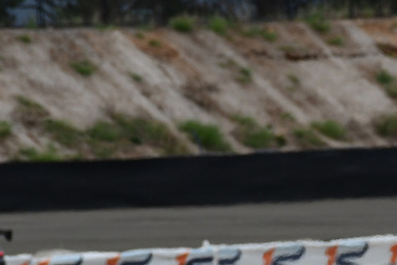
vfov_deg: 0.9
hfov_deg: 1.4
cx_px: 379
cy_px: 251
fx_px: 16540
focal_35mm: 1500
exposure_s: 1/640
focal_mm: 480
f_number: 10
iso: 320
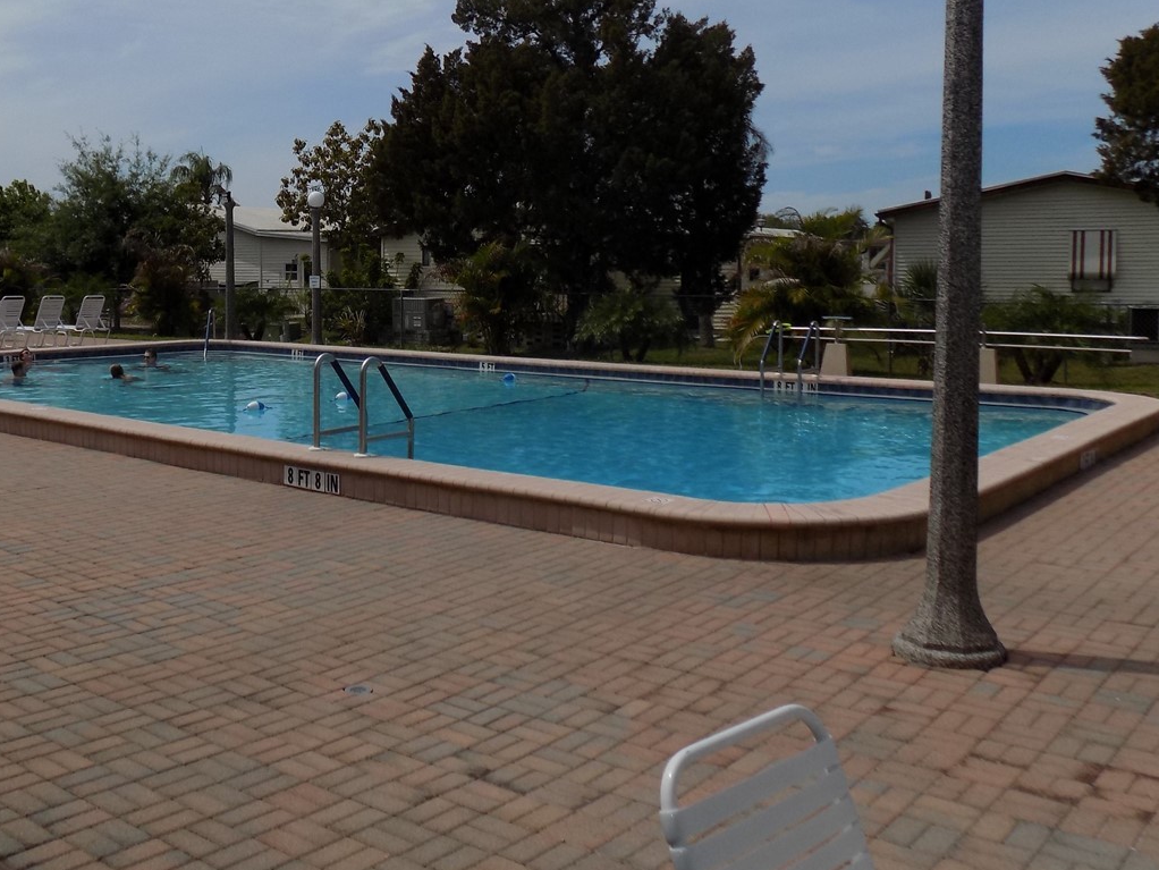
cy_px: 361
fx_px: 1206
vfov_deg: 39.5
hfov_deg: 50.7
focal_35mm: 36
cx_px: 424
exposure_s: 1/250
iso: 80
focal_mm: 4
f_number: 9.9
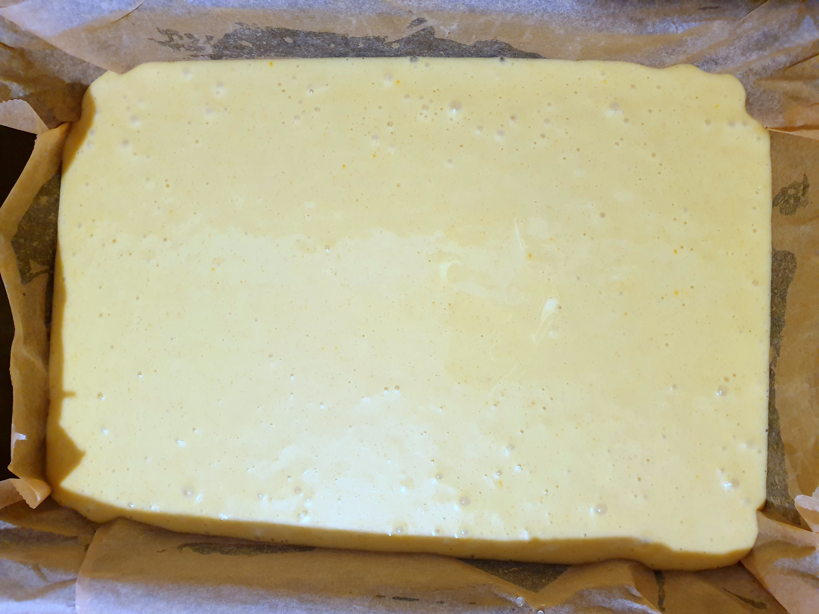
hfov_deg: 67.3
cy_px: 307
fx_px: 615
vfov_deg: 53.1
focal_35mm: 26
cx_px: 410
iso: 400
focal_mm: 4.3
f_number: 2.4
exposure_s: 1/50
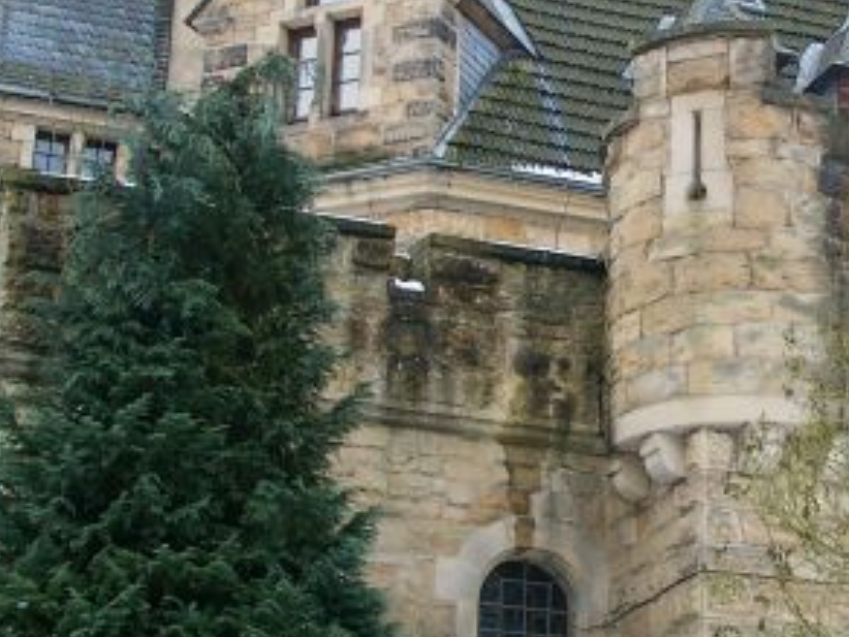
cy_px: 180
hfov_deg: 20.8
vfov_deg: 15.8
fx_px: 2281
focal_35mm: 93
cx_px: 712
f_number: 4
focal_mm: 7.13
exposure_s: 1/220
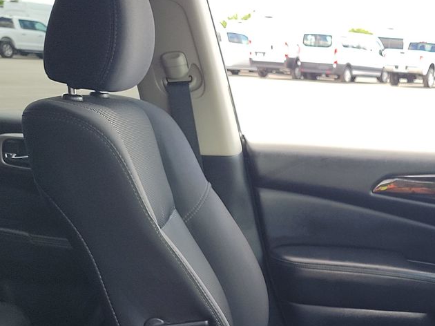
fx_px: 766
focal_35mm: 61
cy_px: 401
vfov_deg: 22.0
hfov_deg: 30.4
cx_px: 387
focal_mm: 6.7
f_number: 1.8
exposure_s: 1/119
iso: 94
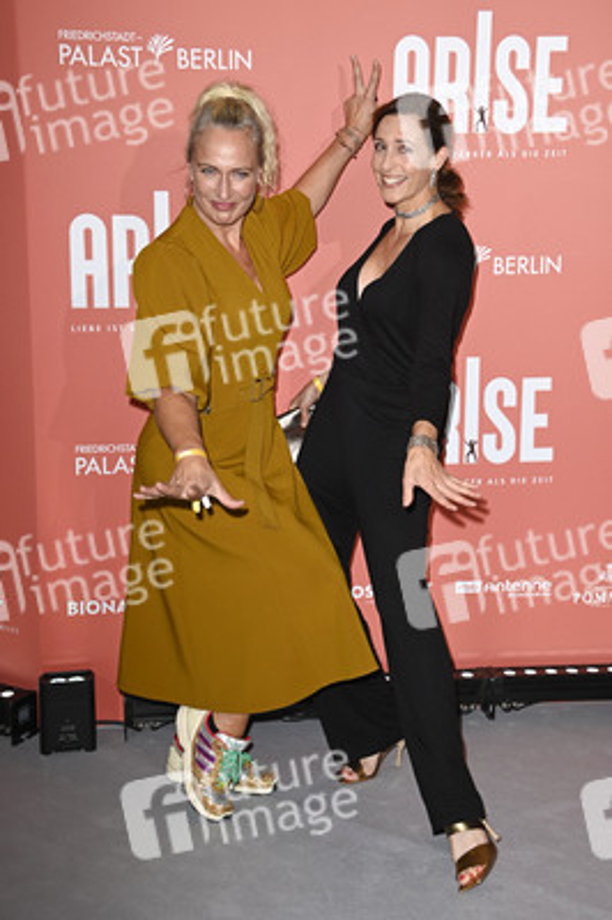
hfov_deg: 24.2
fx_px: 1430
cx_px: 306
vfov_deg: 35.7
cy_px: 460
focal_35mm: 56
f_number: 5.6
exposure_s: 1/250
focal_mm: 56
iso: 640
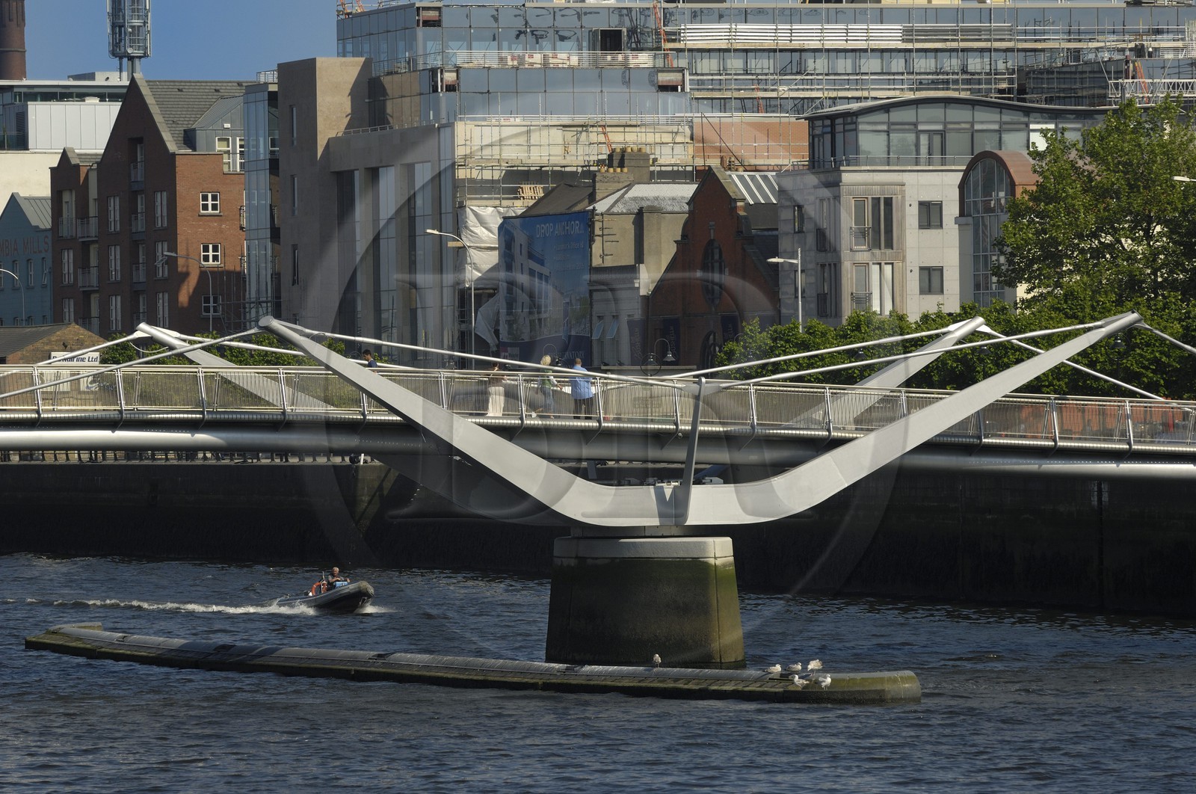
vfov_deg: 5.9
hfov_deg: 8.9
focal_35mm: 232
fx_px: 7713
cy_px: 397
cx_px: 598
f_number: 8
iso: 100
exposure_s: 1/400
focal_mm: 155
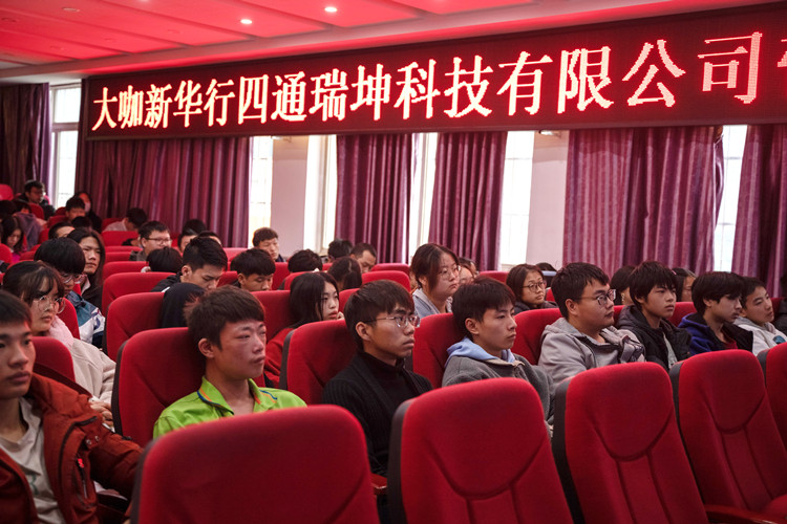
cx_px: 394
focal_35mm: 45
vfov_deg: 29.9
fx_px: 984
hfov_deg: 43.6
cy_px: 262
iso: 1600
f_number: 2.8
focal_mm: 45
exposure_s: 1/200
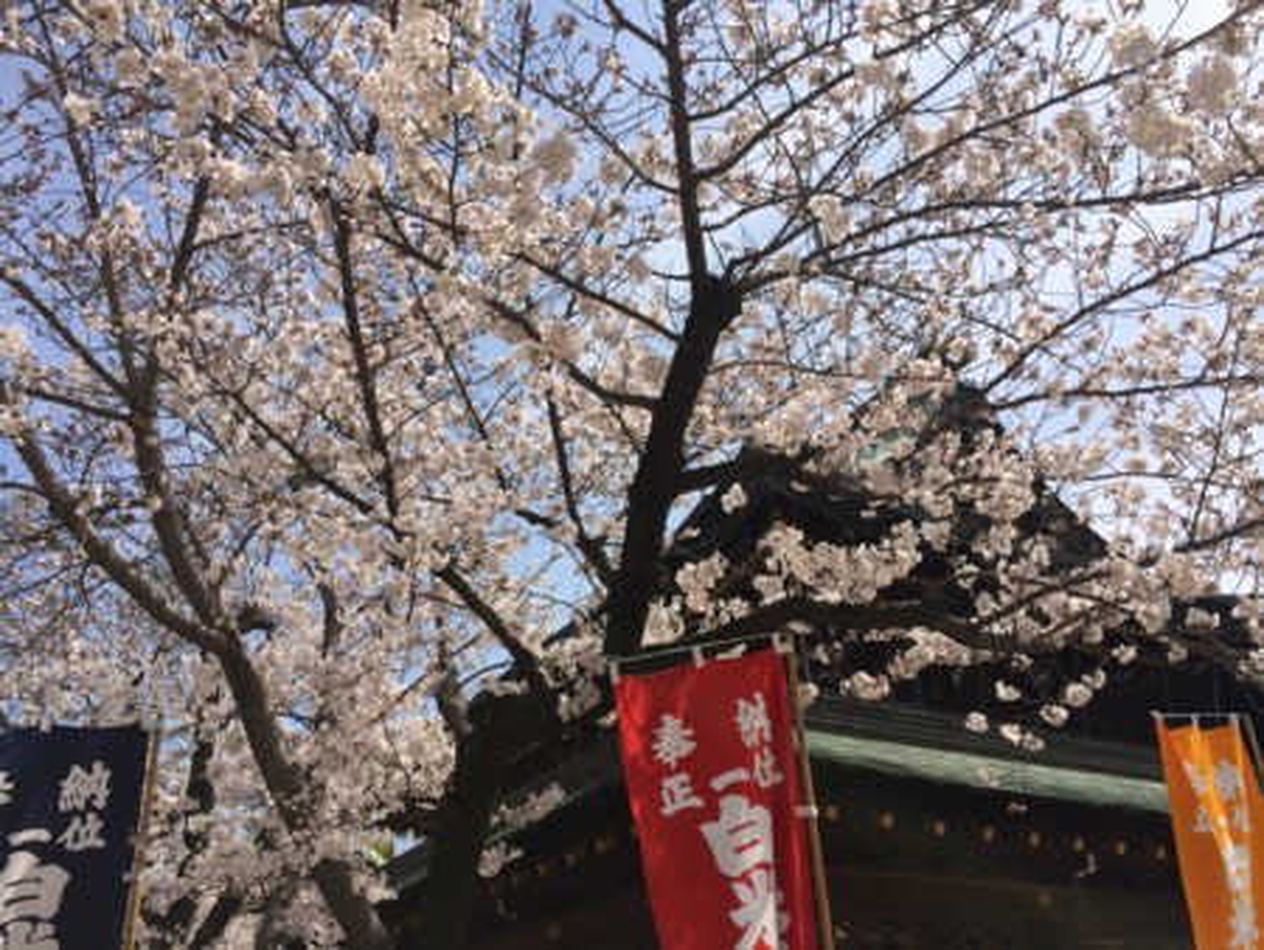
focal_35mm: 30
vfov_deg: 46.8
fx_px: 1096
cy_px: 475
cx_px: 632
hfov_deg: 59.9
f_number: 2.2
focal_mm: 4.12
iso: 40
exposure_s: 1/2740
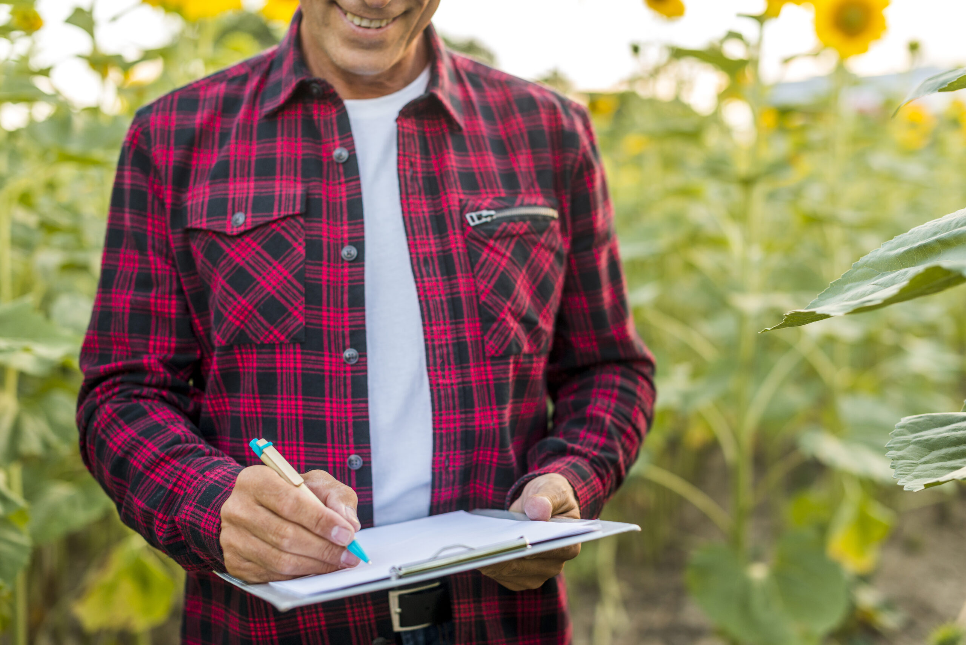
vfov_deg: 27.0
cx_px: 483
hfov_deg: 39.6
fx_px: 1342
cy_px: 322
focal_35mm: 50
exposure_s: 1/200
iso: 320
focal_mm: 50
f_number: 2.8
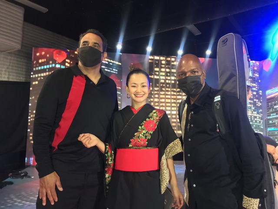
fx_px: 225
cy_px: 104
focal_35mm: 28
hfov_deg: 63.4
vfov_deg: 49.7
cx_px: 139
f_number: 1.8
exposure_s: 1/15
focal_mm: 3.99
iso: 200
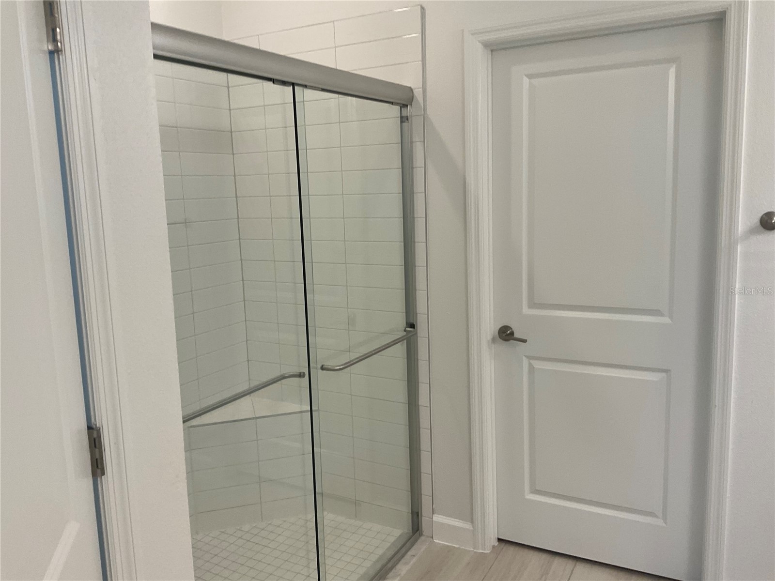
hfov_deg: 61.7
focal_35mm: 29
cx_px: 388
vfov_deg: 48.2
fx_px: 649
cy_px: 290
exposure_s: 1/120
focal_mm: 3
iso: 50
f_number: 1.8
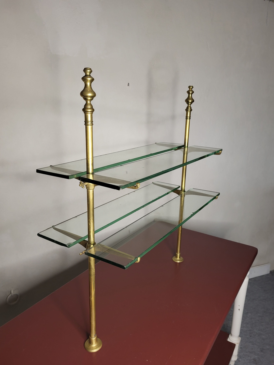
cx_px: 137
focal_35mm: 26
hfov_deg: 53.1
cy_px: 182
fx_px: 274
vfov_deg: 67.3
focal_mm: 5.4
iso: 200
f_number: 1.8
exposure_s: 1/45
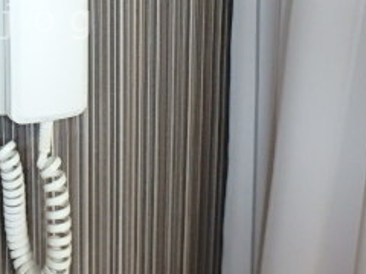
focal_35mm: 56
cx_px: -6
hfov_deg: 31.6
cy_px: 21
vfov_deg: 25.2
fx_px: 592
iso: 250
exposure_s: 1/30
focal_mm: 3.7
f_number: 3.5
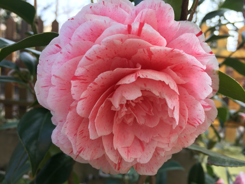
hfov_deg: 61.7
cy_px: 92
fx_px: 205
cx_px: 122
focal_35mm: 29
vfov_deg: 48.2
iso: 25
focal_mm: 4.15
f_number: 2.2
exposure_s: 1/130
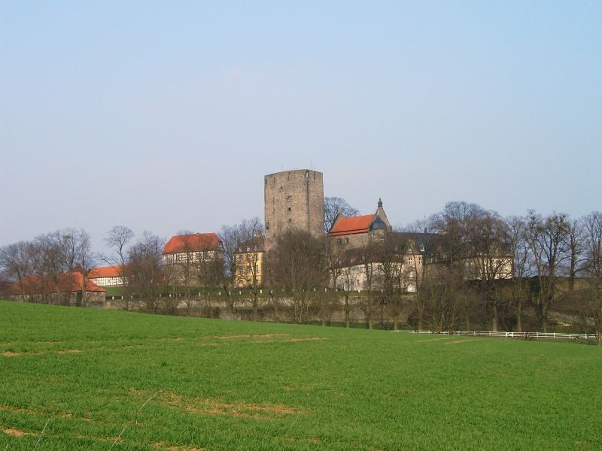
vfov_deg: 21.3
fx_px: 1200
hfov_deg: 28.2
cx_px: 301
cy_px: 226
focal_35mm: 69
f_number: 4
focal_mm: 14.22
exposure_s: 1/442
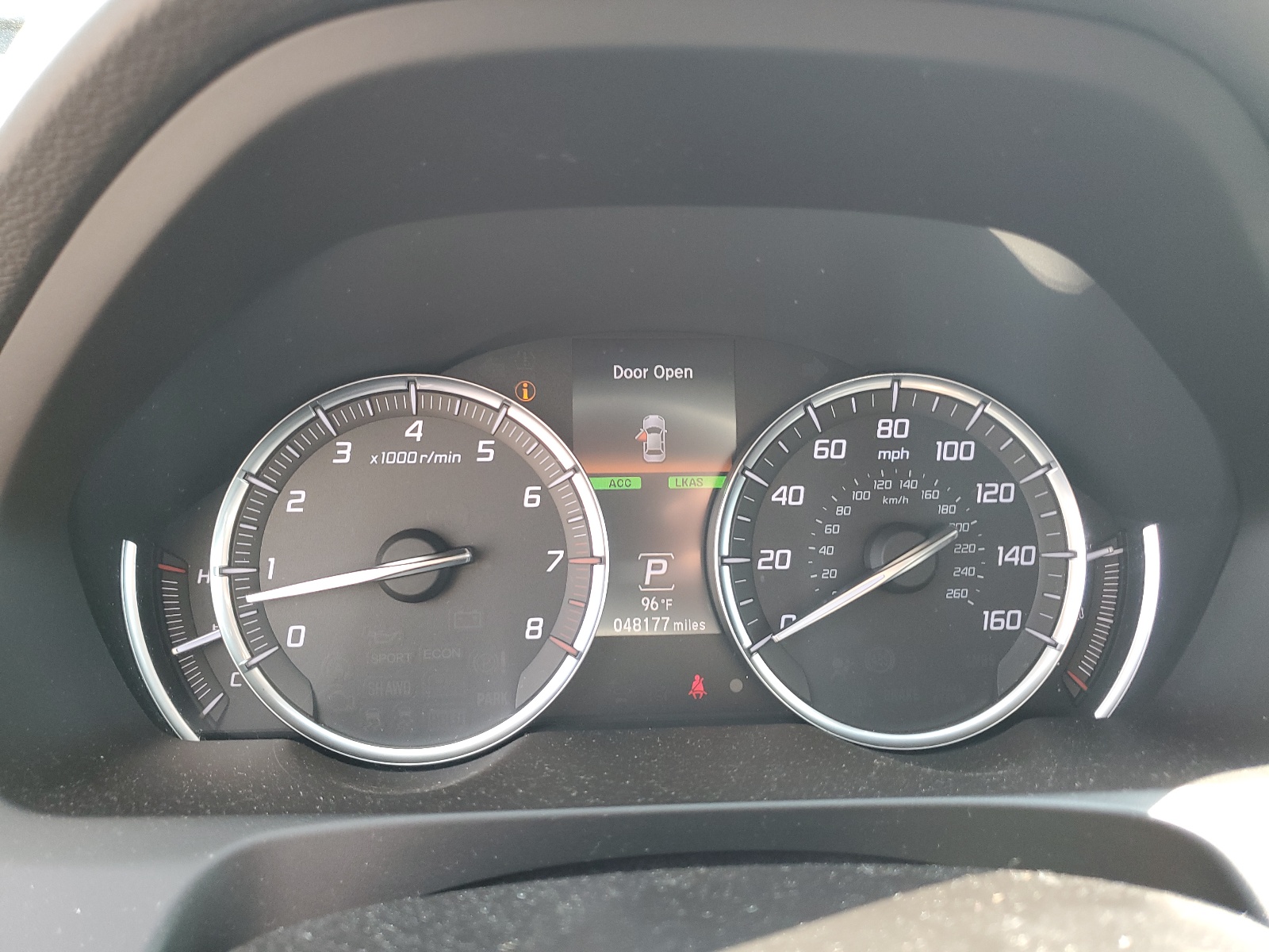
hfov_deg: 67.3
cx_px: 634
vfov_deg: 53.1
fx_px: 953
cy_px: 476
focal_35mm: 26
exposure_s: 1/120
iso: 82
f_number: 1.5
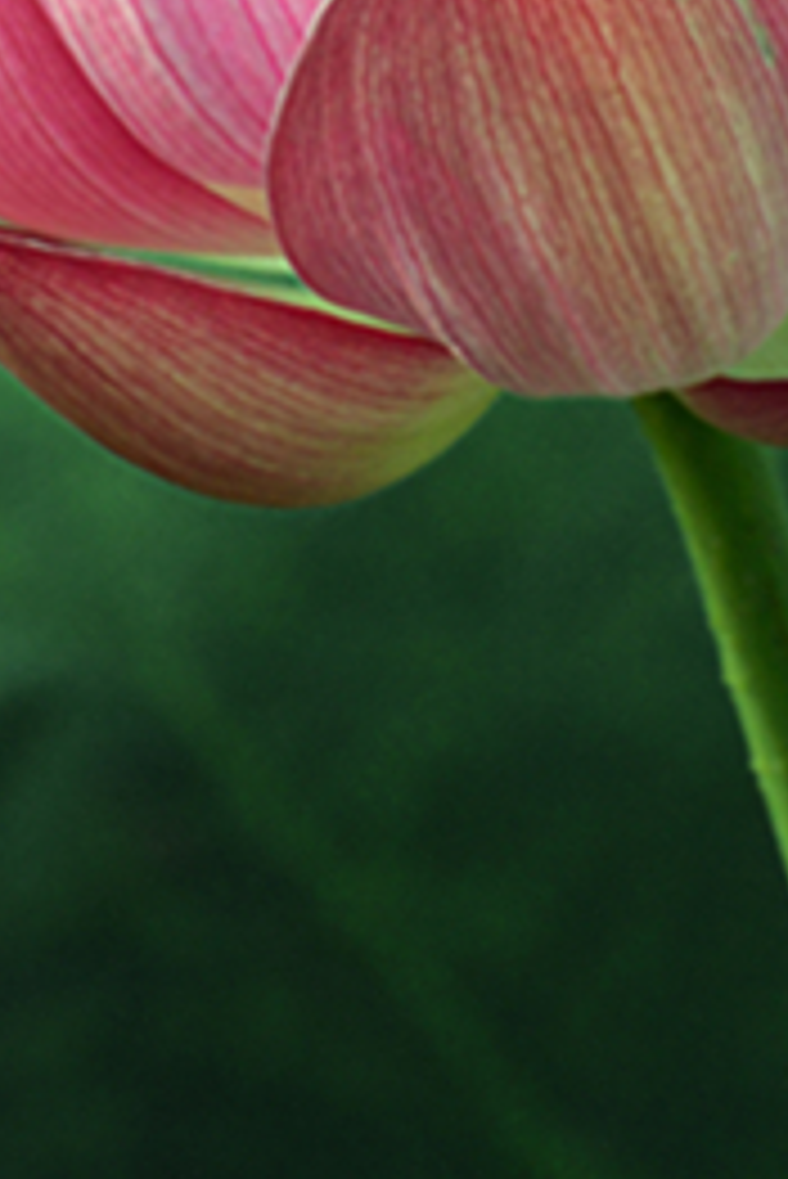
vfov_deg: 1.8
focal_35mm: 1174
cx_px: 317
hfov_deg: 1.2
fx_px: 38493
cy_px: -45
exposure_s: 1/320
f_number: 11
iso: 900
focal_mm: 300
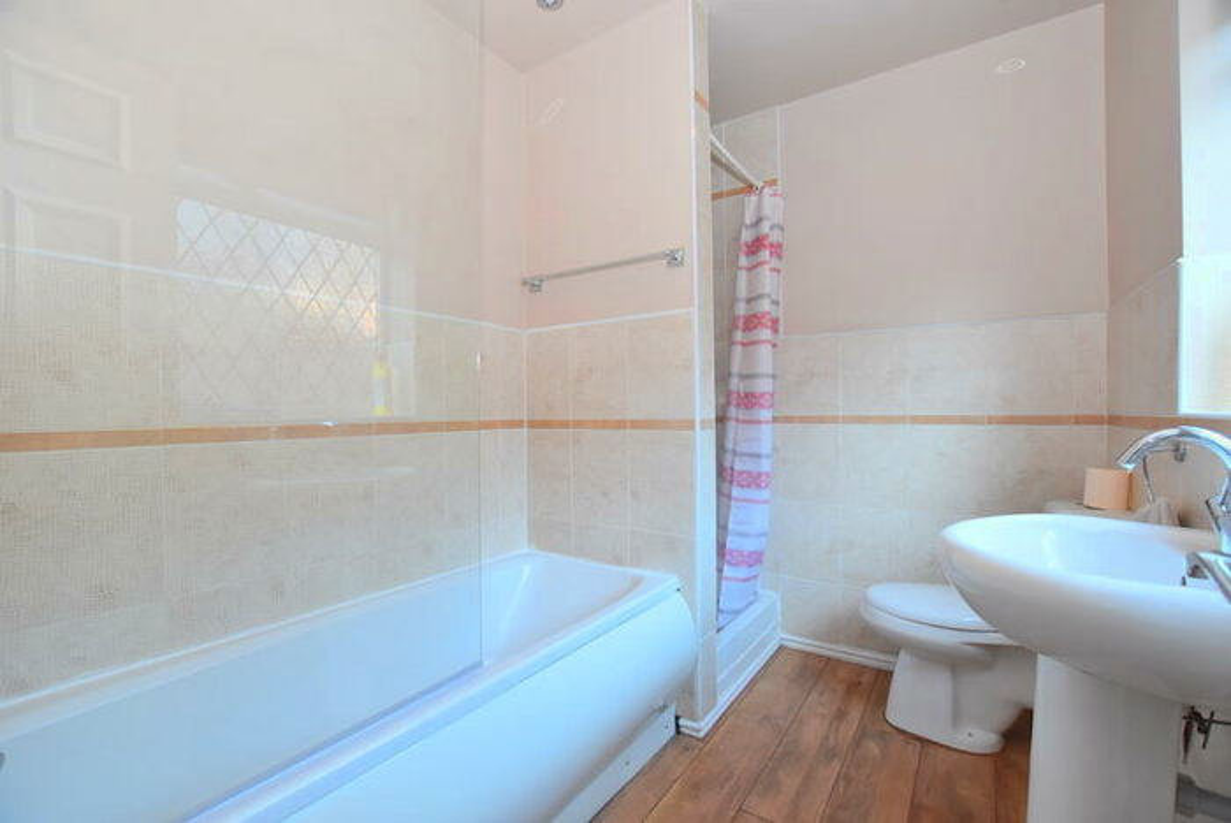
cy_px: 412
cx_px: 616
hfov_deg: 100.3
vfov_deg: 77.4
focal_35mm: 15
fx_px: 513
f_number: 4.5
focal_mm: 10
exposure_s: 1/80
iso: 800
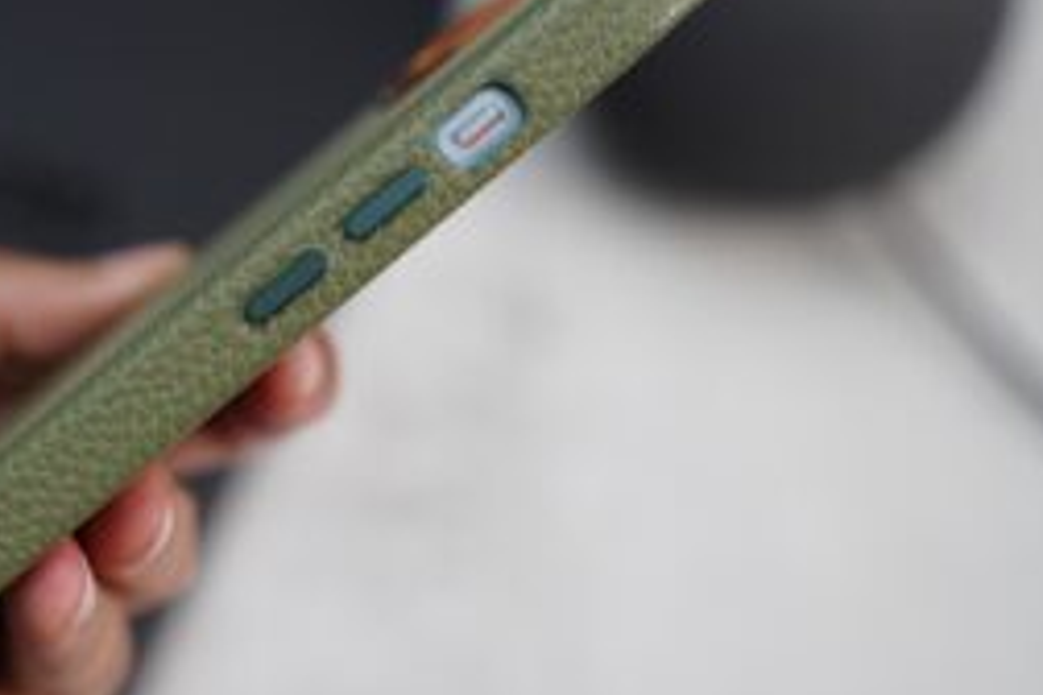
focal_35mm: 89
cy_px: 333
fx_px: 2578
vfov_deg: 15.4
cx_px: 244
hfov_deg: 22.6
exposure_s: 1/60
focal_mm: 56
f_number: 4
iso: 800
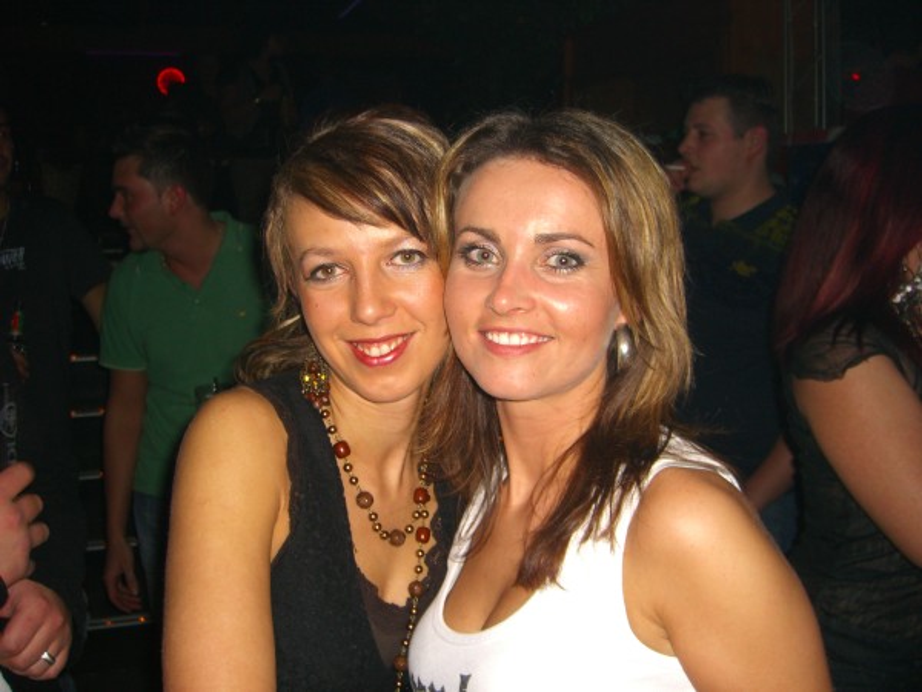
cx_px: 461
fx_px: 1012
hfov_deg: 49.0
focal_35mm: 38
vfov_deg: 37.7
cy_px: 346
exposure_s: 1/60
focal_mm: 7.9
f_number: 2.8
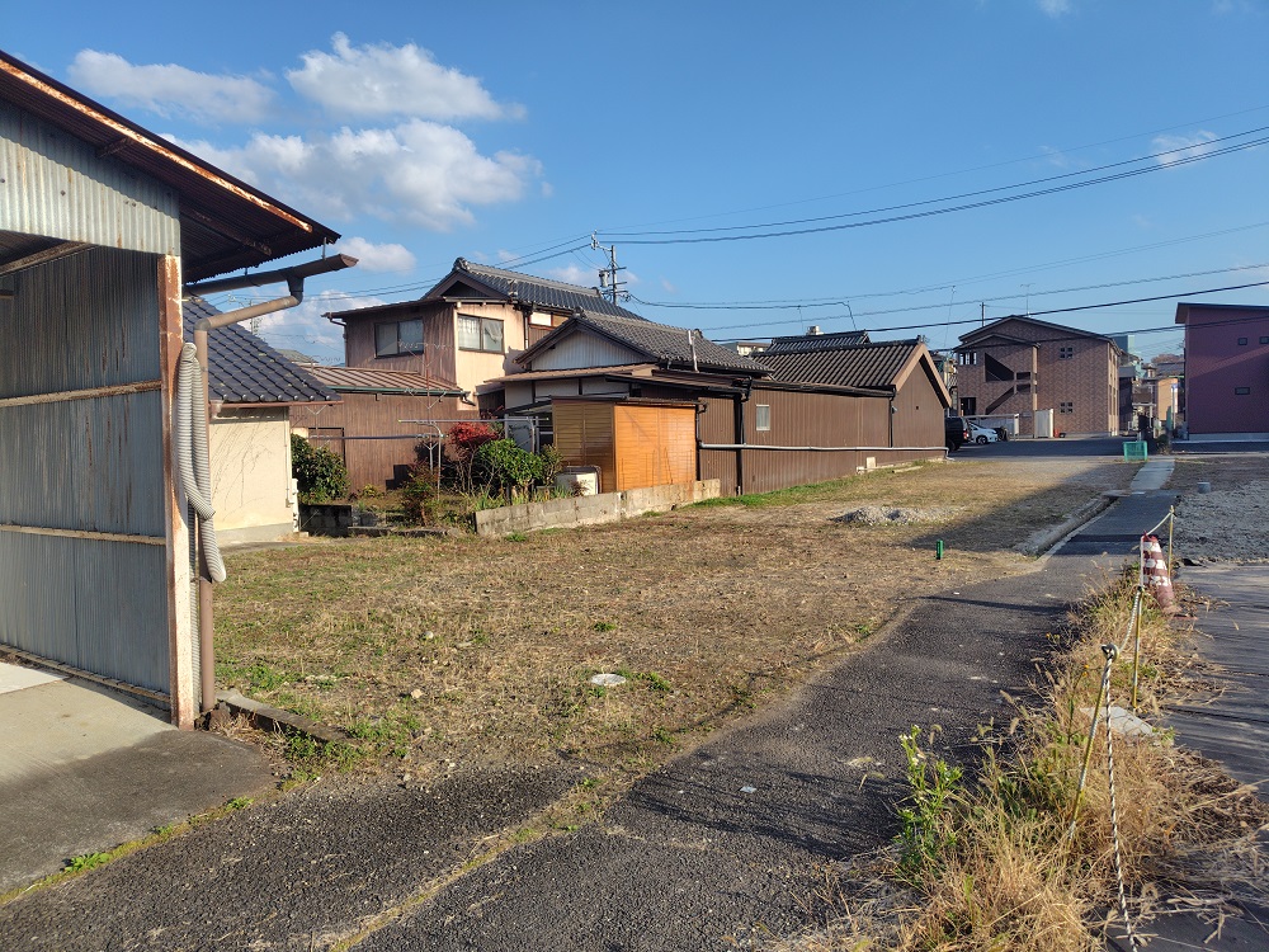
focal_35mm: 23
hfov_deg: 73.9
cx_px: 634
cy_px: 476
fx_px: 843
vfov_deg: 58.9
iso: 50
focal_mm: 5.6
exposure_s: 1/1145
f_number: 1.9
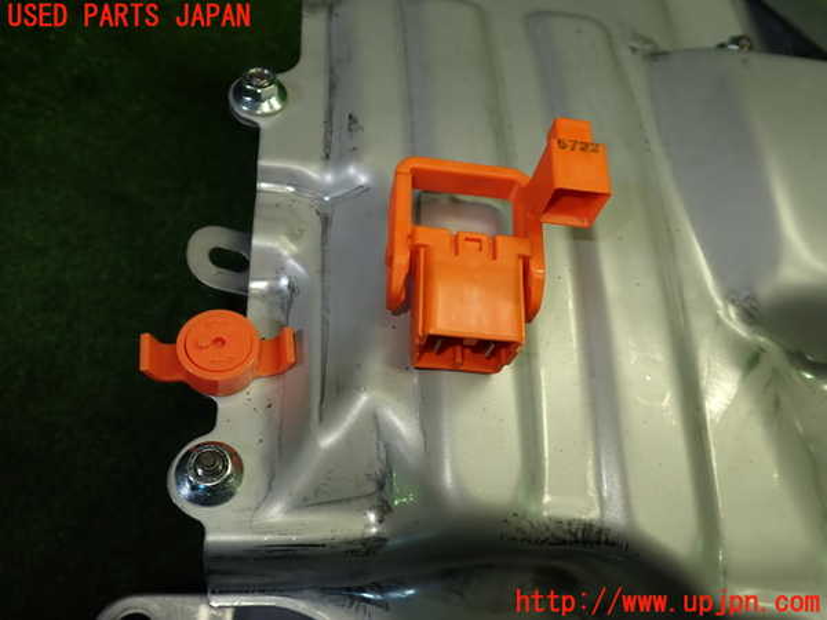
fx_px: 717
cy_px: 310
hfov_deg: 60.0
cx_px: 414
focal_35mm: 30
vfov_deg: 46.8
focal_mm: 5.4
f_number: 2.3
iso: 100
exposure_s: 1/80
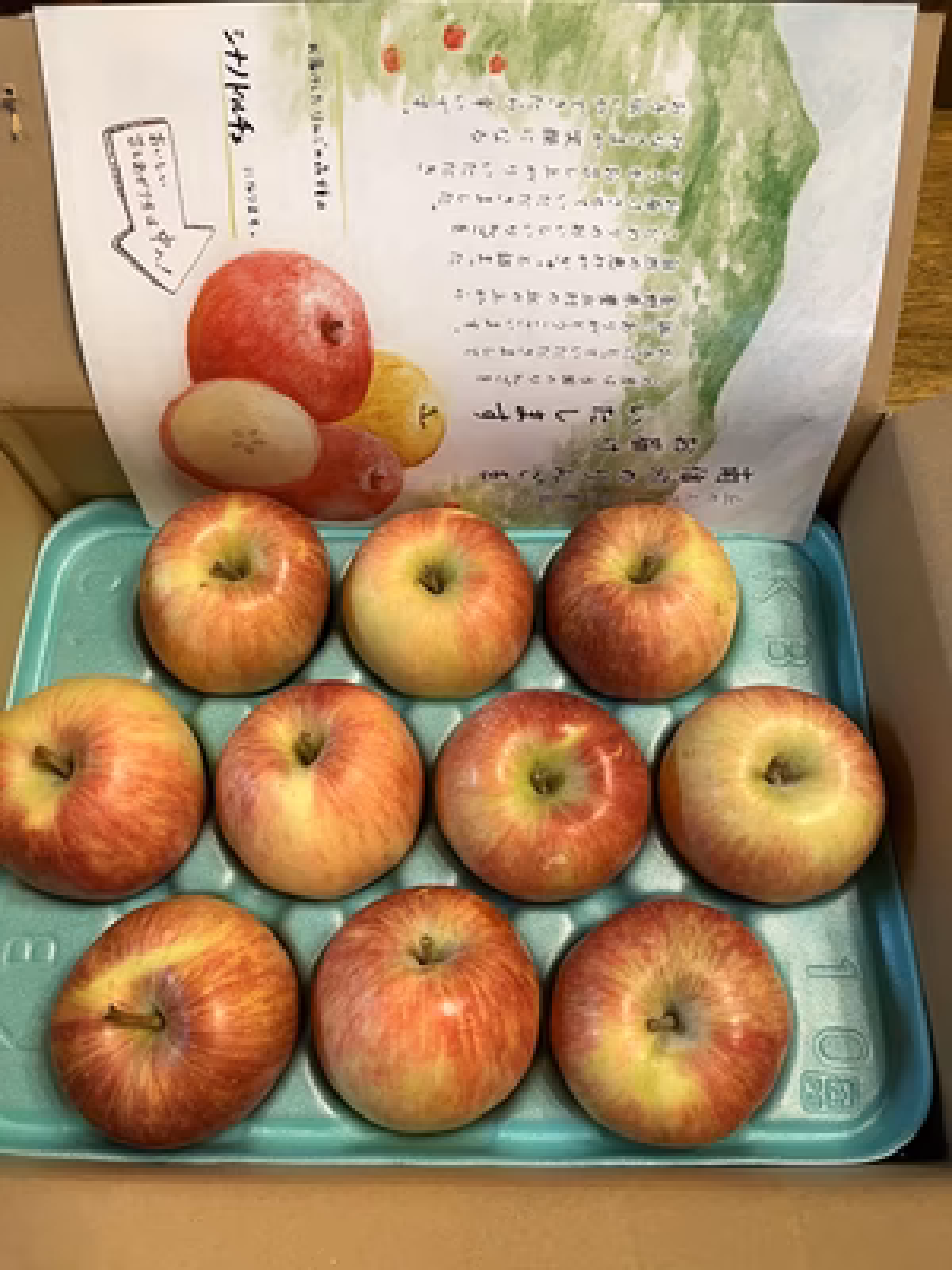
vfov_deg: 67.3
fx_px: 953
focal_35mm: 26
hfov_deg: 53.1
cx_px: 476
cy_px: 635
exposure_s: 1/60
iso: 160
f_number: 1.6
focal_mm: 5.1
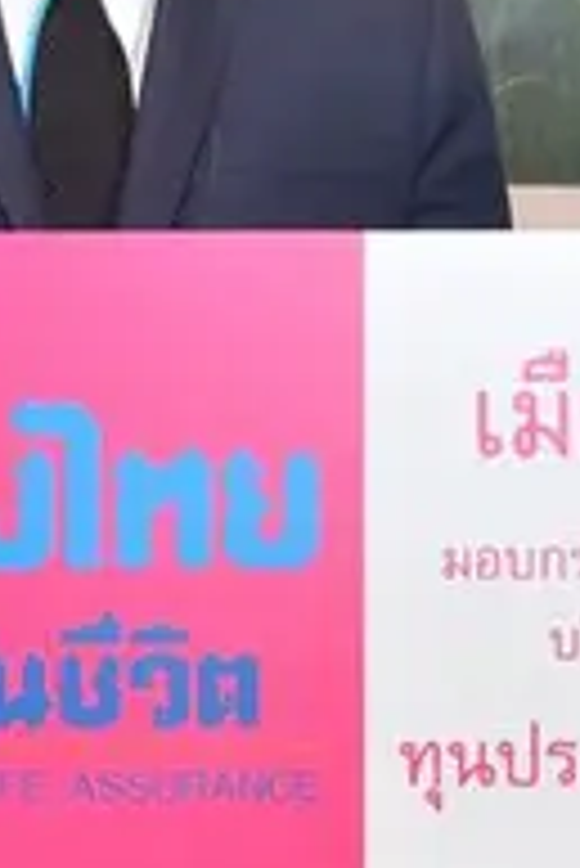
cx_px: 683
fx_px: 3208
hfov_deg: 10.2
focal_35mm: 133
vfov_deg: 15.4
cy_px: 268
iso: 640
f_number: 6.3
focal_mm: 22
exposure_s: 1/60
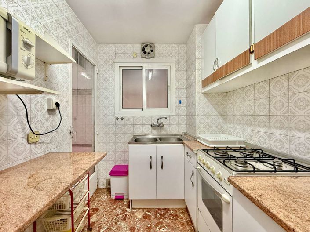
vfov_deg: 85.6
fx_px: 125
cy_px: 116
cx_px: 155
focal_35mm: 14
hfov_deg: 102.1
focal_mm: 2.22
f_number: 2.2
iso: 250
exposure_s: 1/50
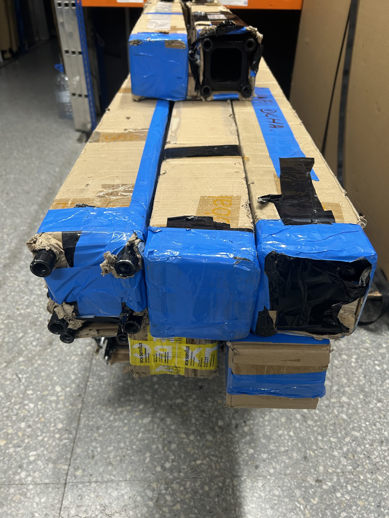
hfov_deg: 53.1
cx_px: 194
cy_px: 259
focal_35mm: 26
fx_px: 390
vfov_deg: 67.3
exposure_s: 1/50
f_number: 1.5
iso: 160
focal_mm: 5.7
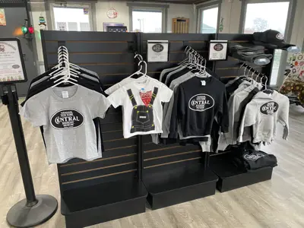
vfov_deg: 53.1
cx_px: 152
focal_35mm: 26
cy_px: 114
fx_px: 228
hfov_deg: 67.3
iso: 500
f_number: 1.8
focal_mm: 4.25
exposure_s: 1/40
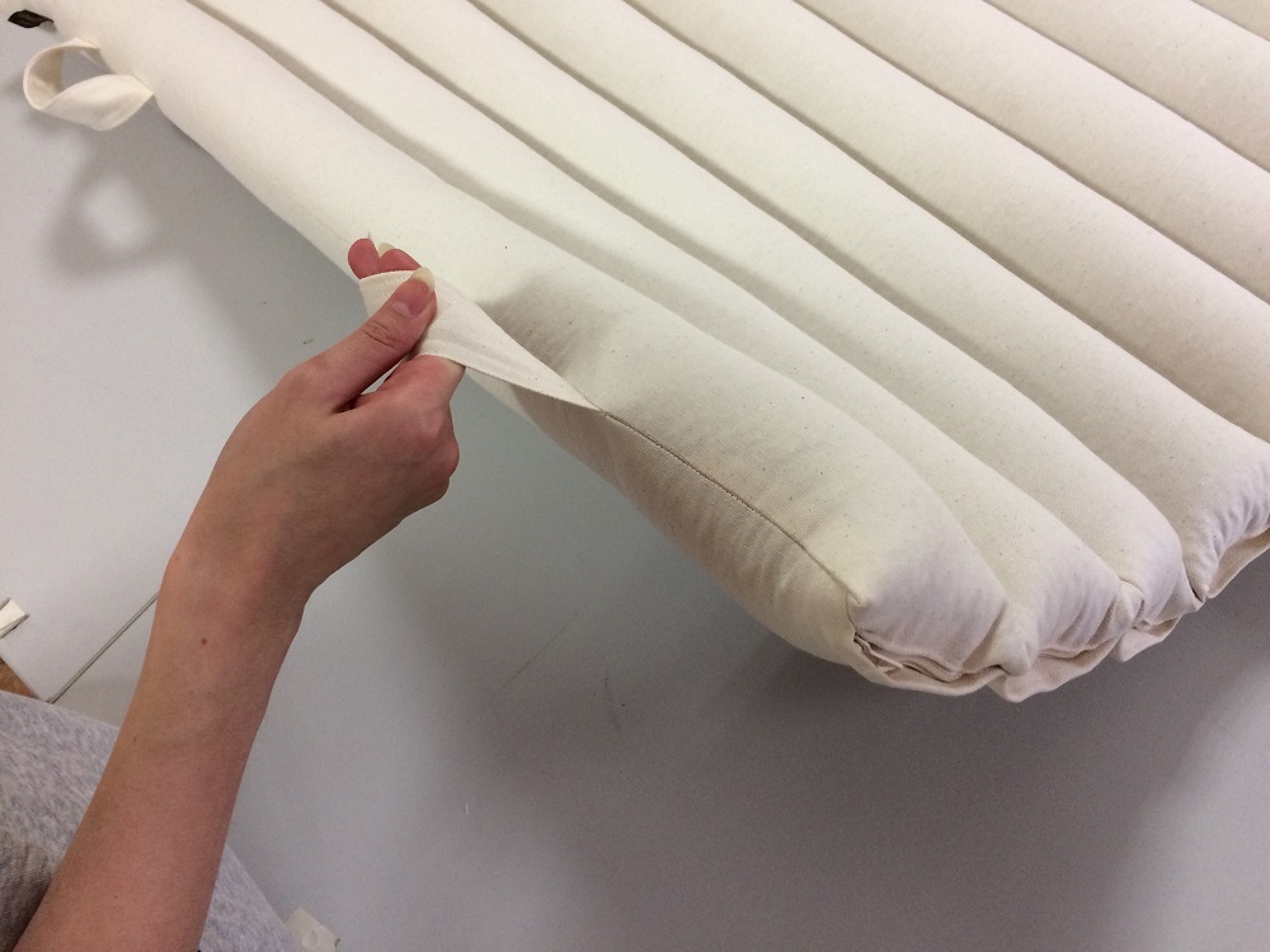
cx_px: 635
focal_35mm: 29
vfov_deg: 48.2
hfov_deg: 61.7
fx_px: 1064
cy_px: 476
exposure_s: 1/33
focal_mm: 4.15
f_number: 2.2
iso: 125
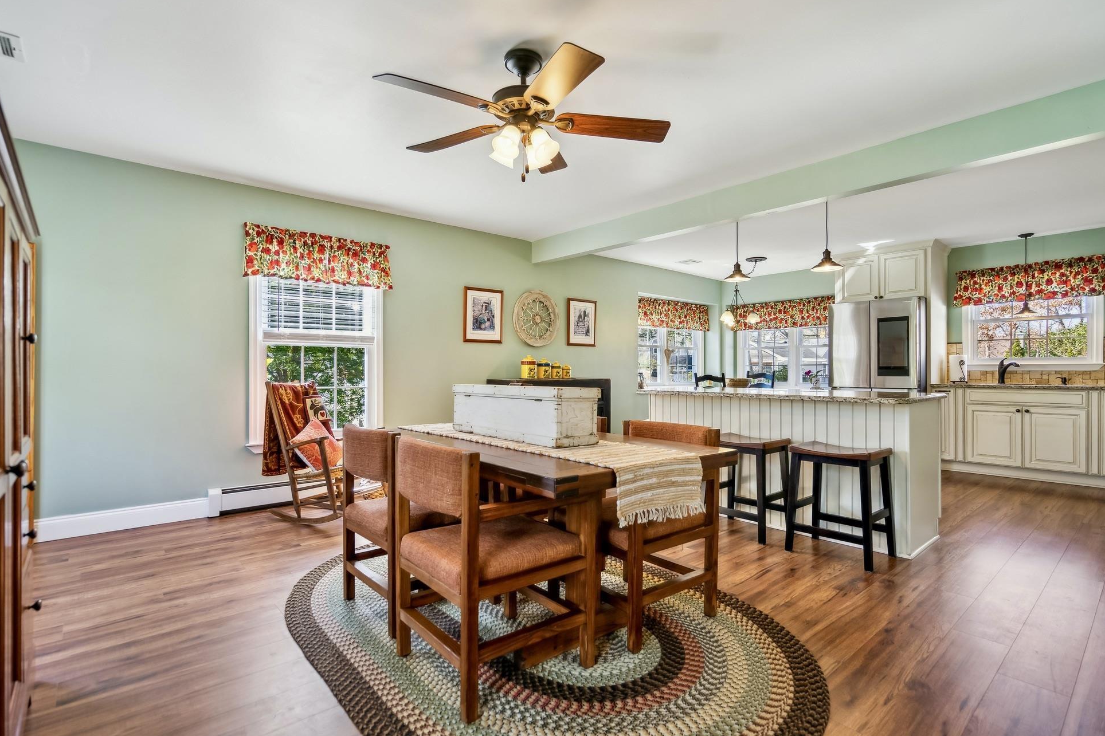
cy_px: 366
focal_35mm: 17
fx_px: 522
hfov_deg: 93.2
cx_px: 575
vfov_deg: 70.4
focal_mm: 16
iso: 160
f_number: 4
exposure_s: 1/60
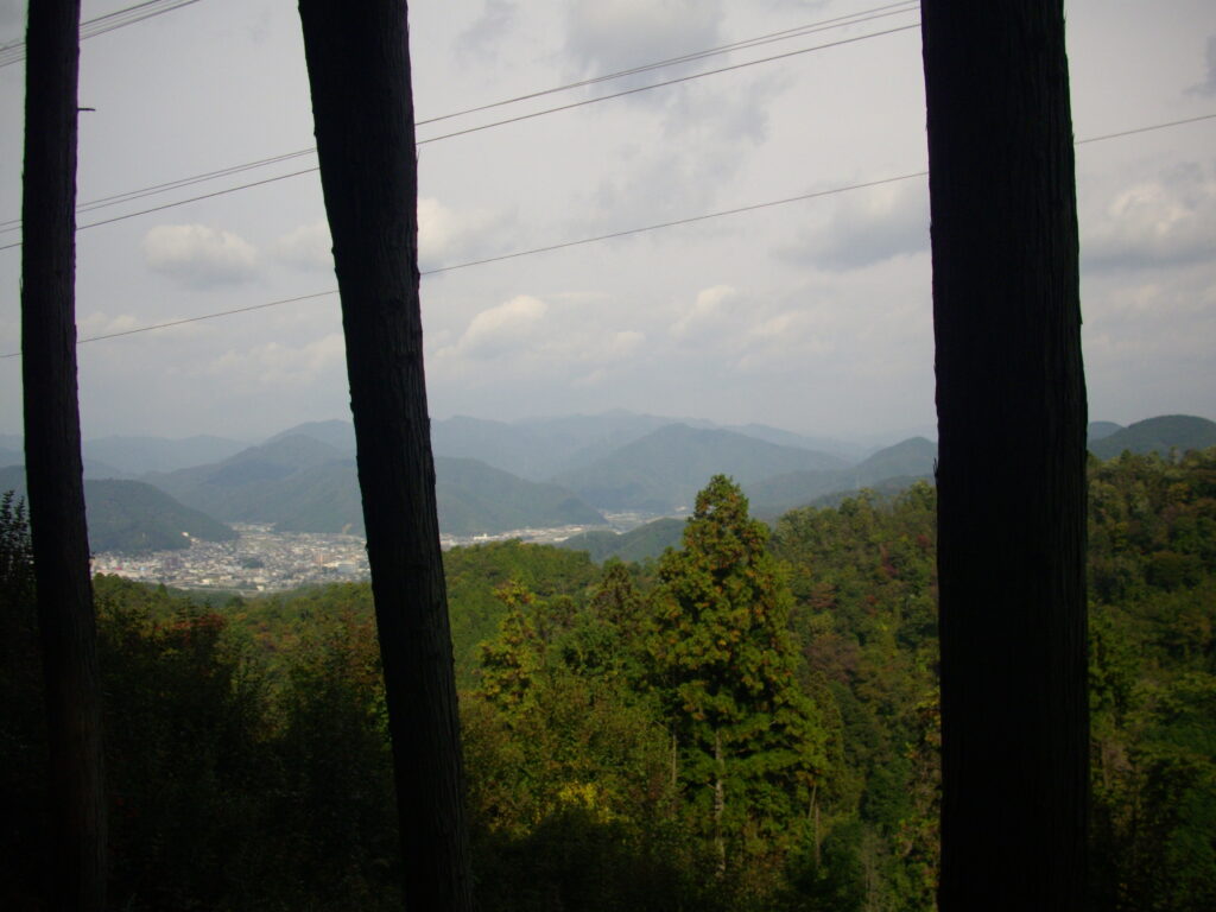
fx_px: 1300
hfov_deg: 50.1
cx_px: 608
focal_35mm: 37
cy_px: 456
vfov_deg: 38.7
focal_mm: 6.2
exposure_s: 1/640
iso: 100
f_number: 5.6
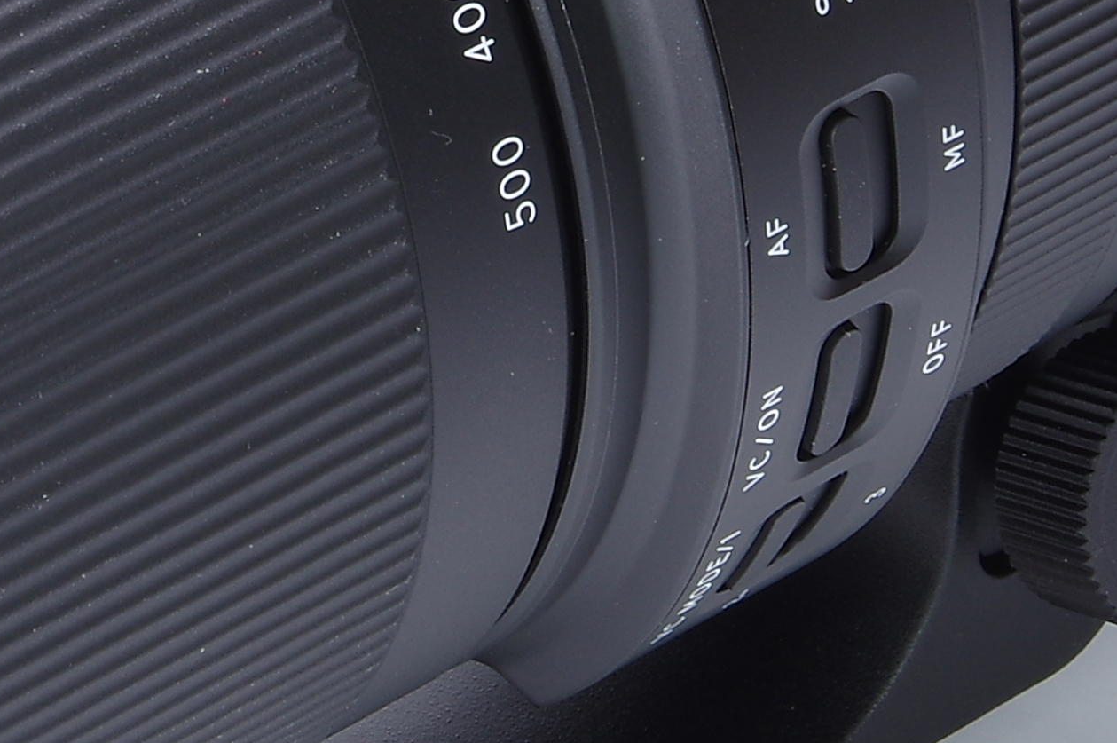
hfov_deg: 8.0
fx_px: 7998
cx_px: 503
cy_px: -88
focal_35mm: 258
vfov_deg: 5.3
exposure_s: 1/1.67
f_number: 16
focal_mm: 36
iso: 100
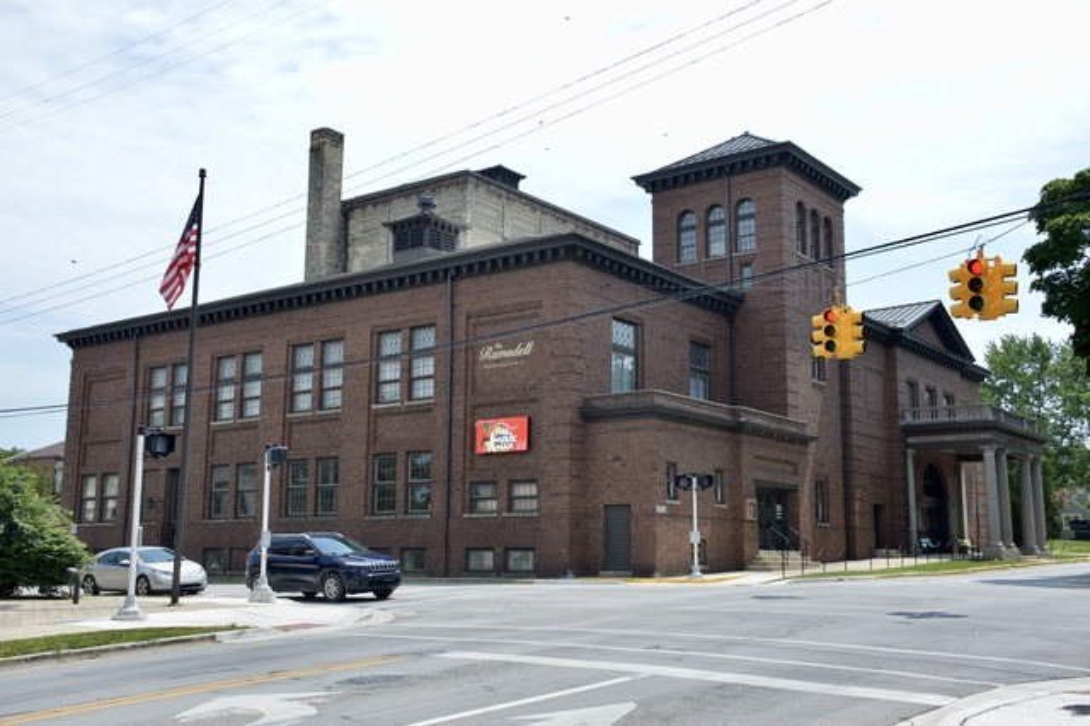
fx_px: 1135
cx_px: 545
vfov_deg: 35.5
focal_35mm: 38
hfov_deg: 51.3
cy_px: 363
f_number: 8
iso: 100
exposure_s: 1/250
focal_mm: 25
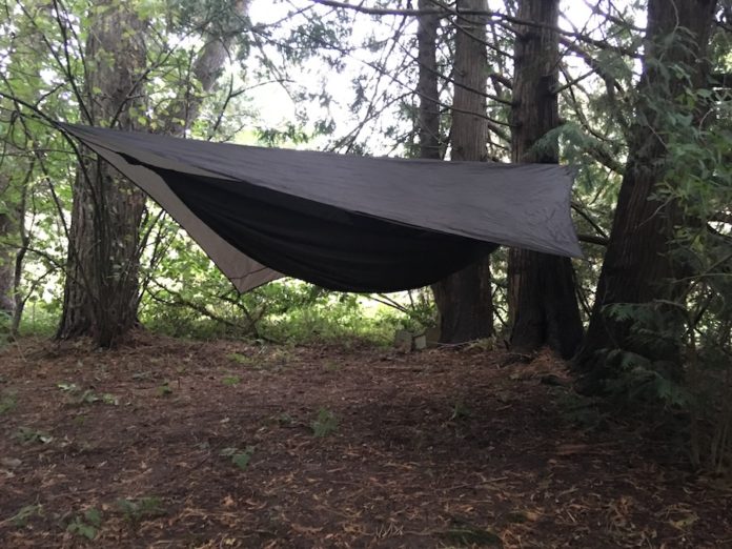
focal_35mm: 29
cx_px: 366
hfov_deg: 61.7
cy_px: 274
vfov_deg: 48.2
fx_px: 613
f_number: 2.2
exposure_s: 1/15
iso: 640
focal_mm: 4.15
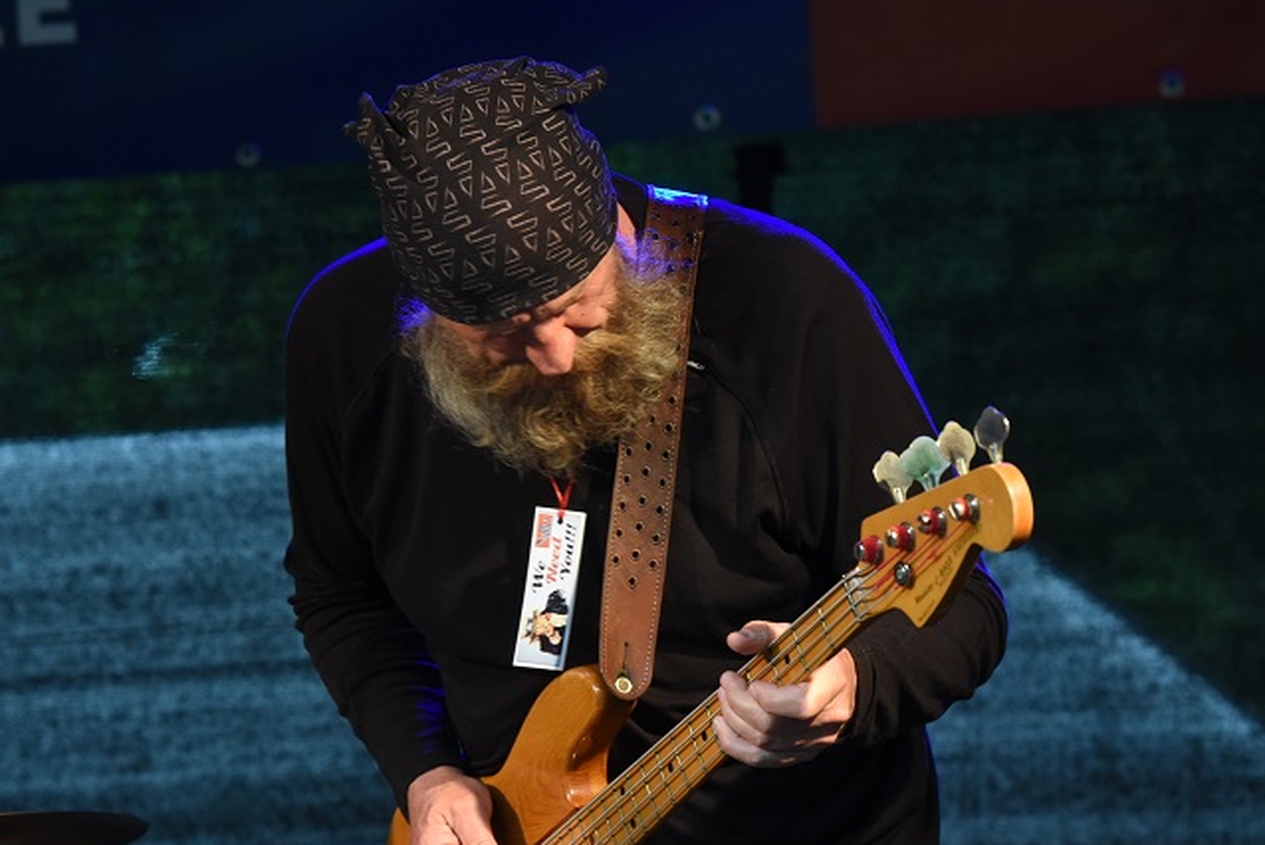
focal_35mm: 207
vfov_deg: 6.6
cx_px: 603
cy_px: 444
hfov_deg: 9.9
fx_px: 7277
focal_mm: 165
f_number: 5.6
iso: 3200
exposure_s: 1/160
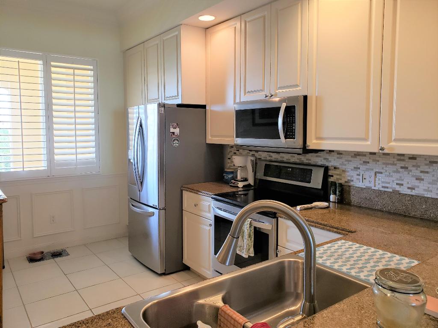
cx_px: 219
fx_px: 329
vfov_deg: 53.1
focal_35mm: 26
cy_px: 164
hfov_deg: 67.3
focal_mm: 4.3
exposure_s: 1/60
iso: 100
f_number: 2.4
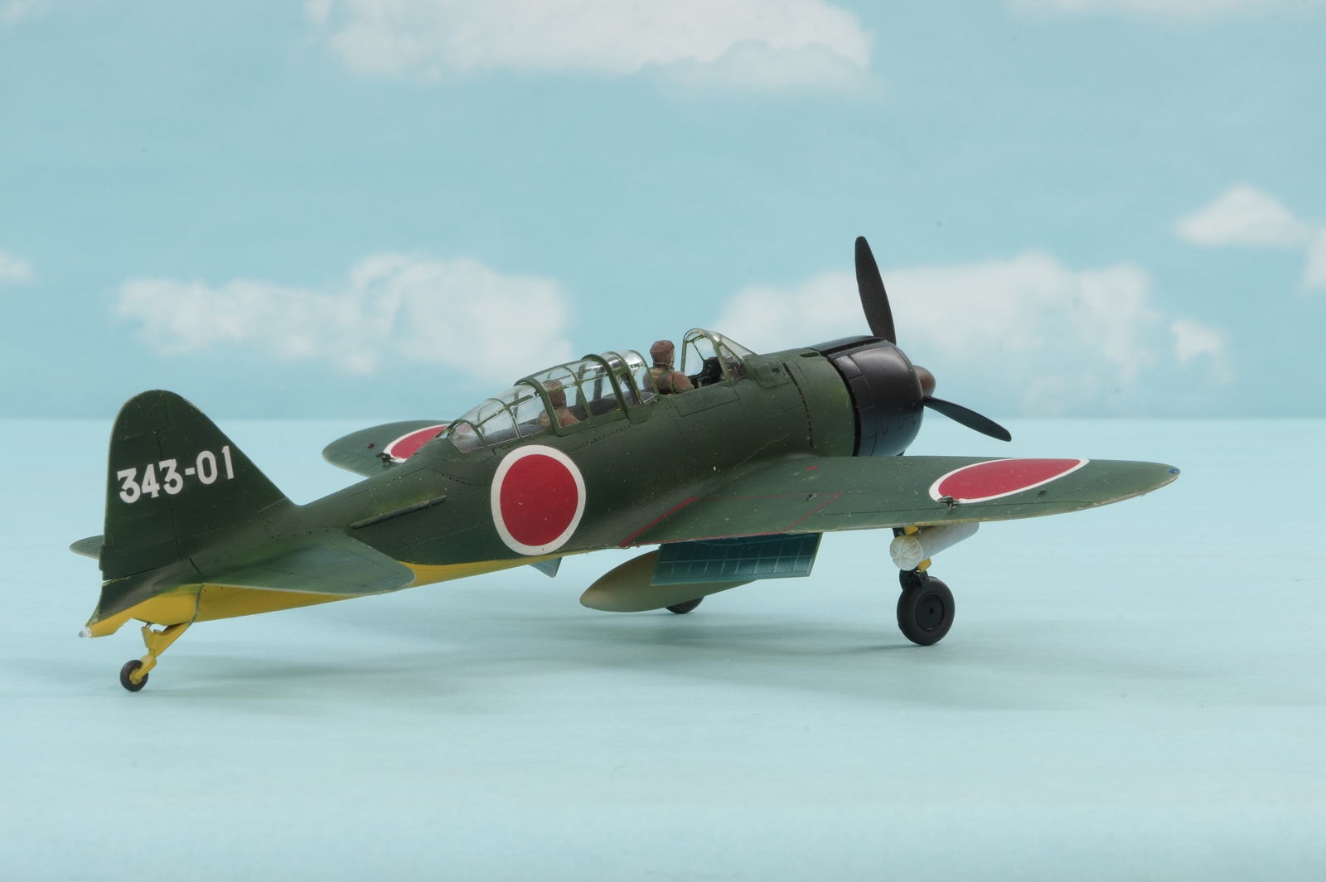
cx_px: 663
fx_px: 3754
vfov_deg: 13.4
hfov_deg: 20.0
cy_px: 441
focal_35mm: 102
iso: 100
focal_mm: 68
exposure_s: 4
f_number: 29
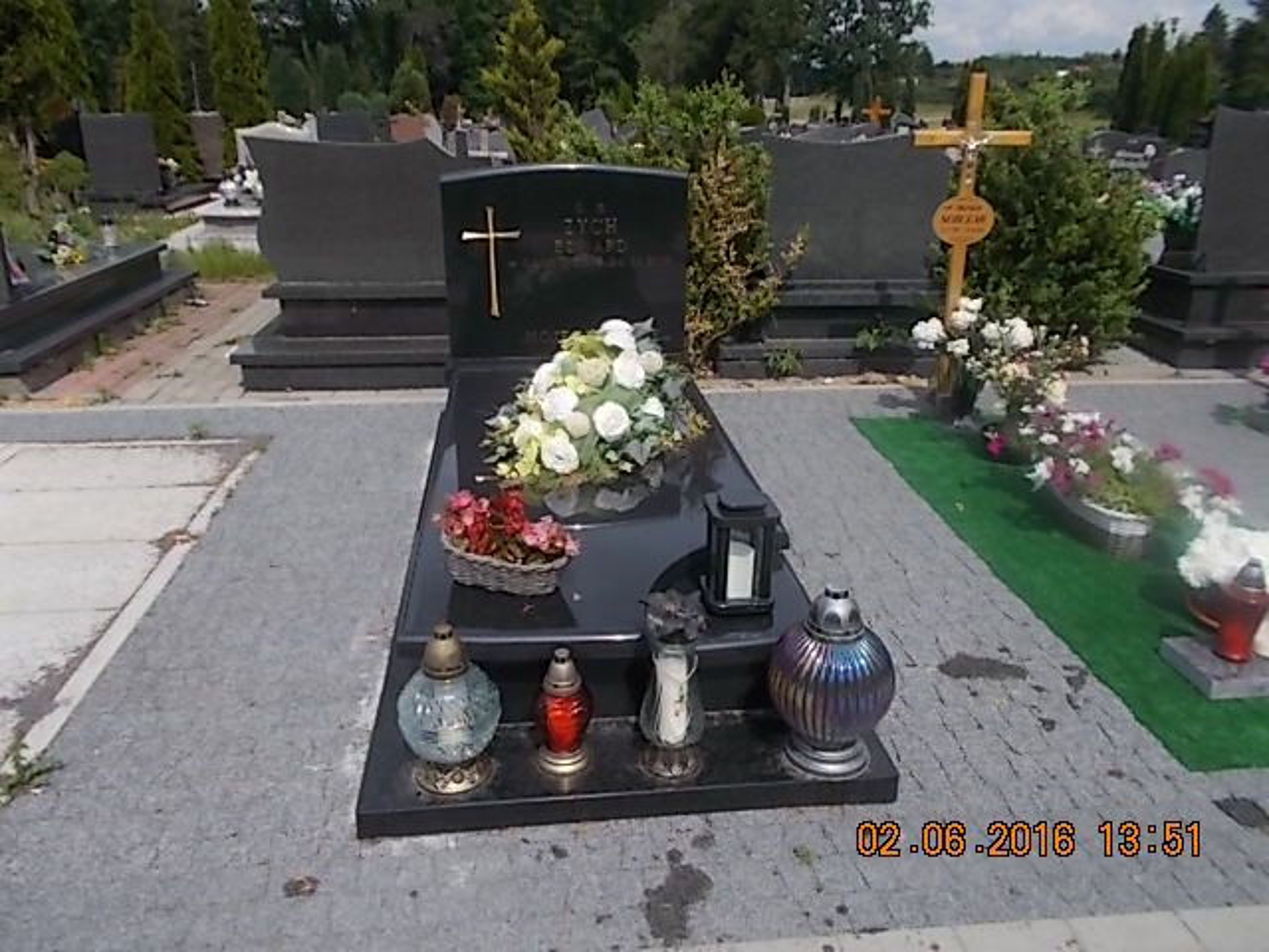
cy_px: 476
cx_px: 634
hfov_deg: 67.3
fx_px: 953
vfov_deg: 53.1
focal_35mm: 26
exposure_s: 1/1250
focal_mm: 4.6
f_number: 3.2
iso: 80
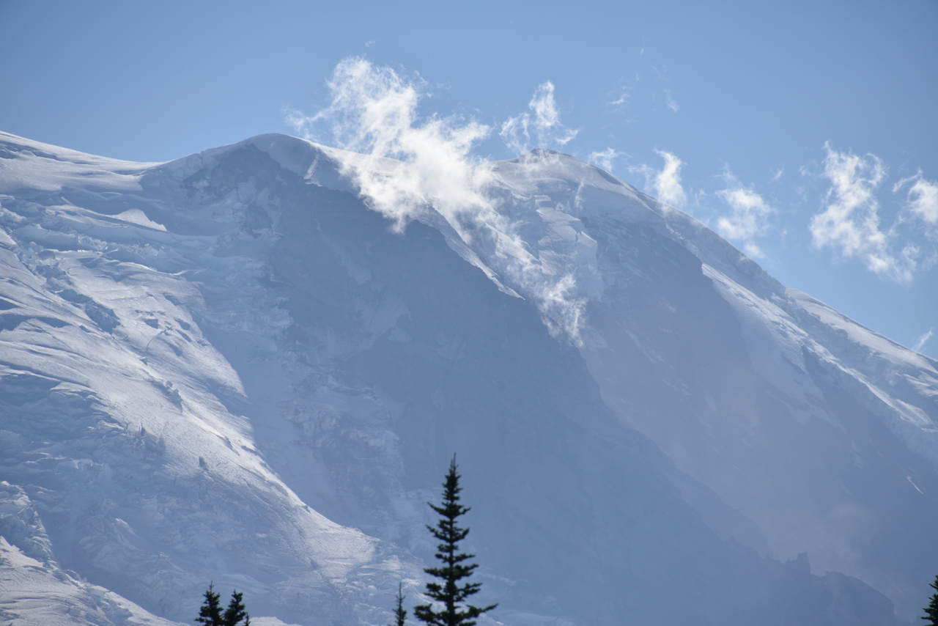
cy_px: 313
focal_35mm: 300
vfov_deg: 4.6
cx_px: 469
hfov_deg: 6.9
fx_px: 7818
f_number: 9
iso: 100
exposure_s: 1/640
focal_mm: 300
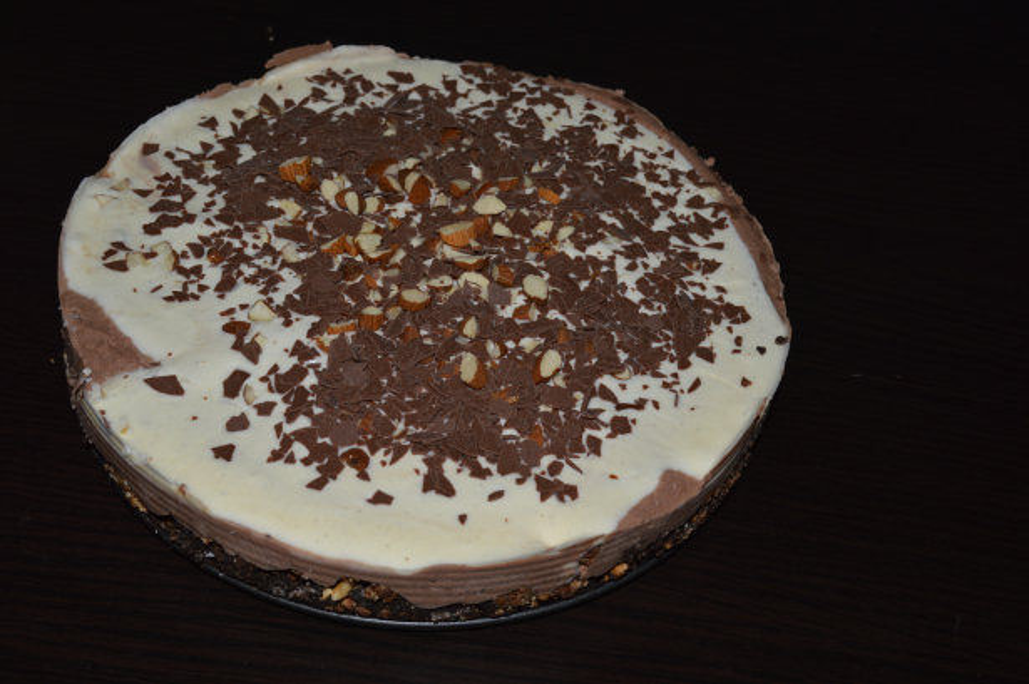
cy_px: 342
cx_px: 514
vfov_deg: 29.8
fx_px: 1285
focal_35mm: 45
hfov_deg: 43.6
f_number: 8
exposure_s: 1/60
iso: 100
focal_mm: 30
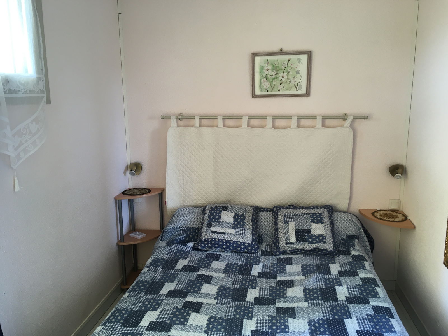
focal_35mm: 29
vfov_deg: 48.2
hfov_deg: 61.7
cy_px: 168
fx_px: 375
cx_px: 224
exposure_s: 1/33
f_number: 2.2
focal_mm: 4.15
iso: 25
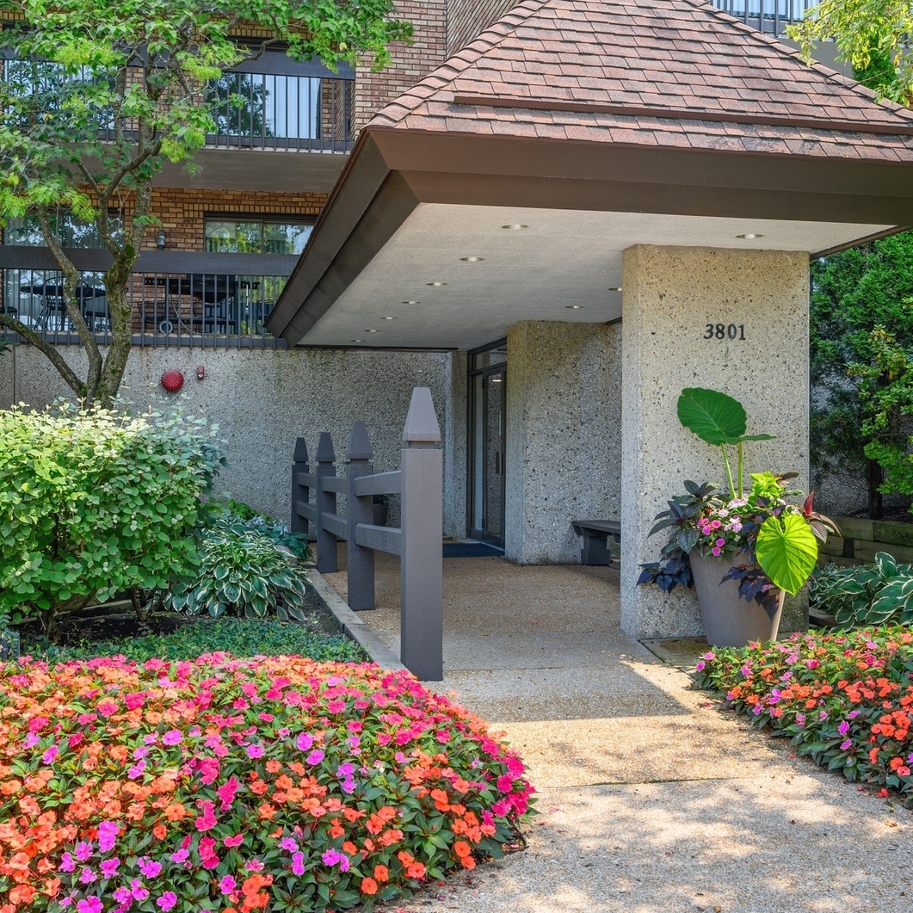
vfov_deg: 42.8
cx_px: 436
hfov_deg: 42.8
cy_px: 456
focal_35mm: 39
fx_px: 1164
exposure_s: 1/8
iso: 200
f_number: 8
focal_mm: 30
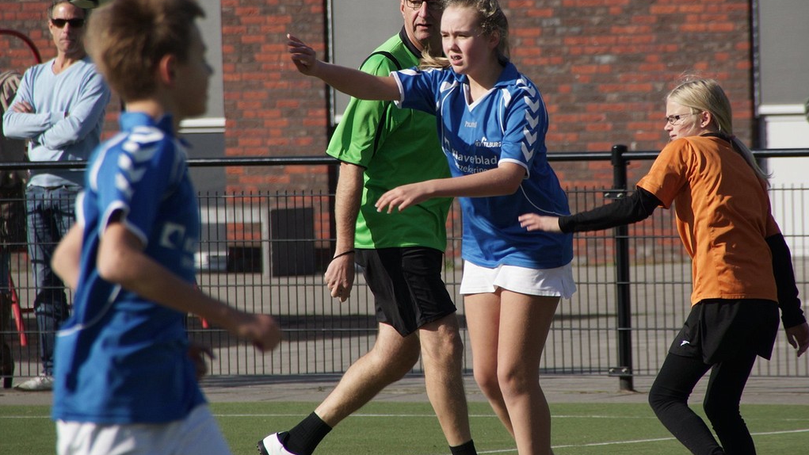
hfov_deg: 5.5
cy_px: 195
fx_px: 8451
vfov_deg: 3.1
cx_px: 404
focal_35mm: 394
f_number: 8
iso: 200
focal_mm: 250
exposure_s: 1/640
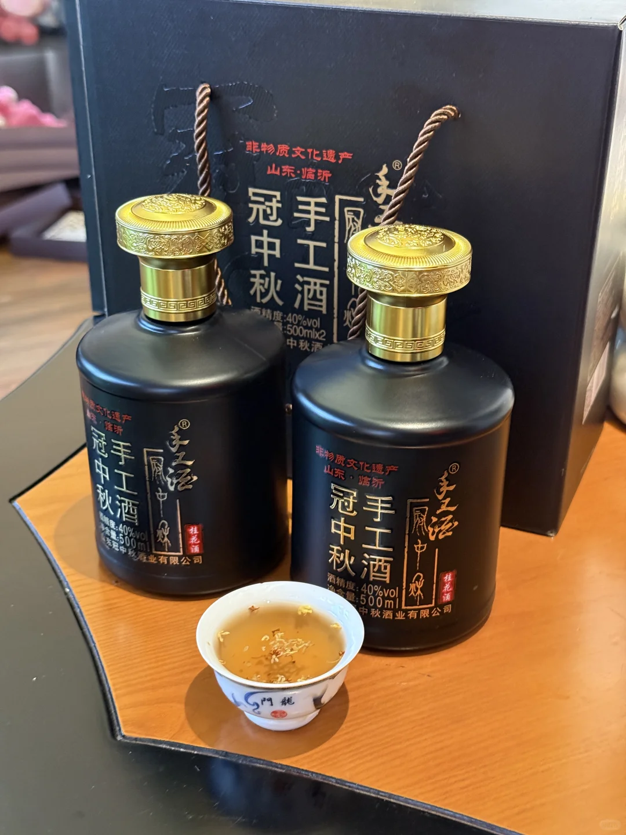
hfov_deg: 30.3
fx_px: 1157
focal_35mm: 48
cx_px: 313
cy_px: 418
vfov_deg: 39.7
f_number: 1.78
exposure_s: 1/33
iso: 500
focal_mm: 6.76
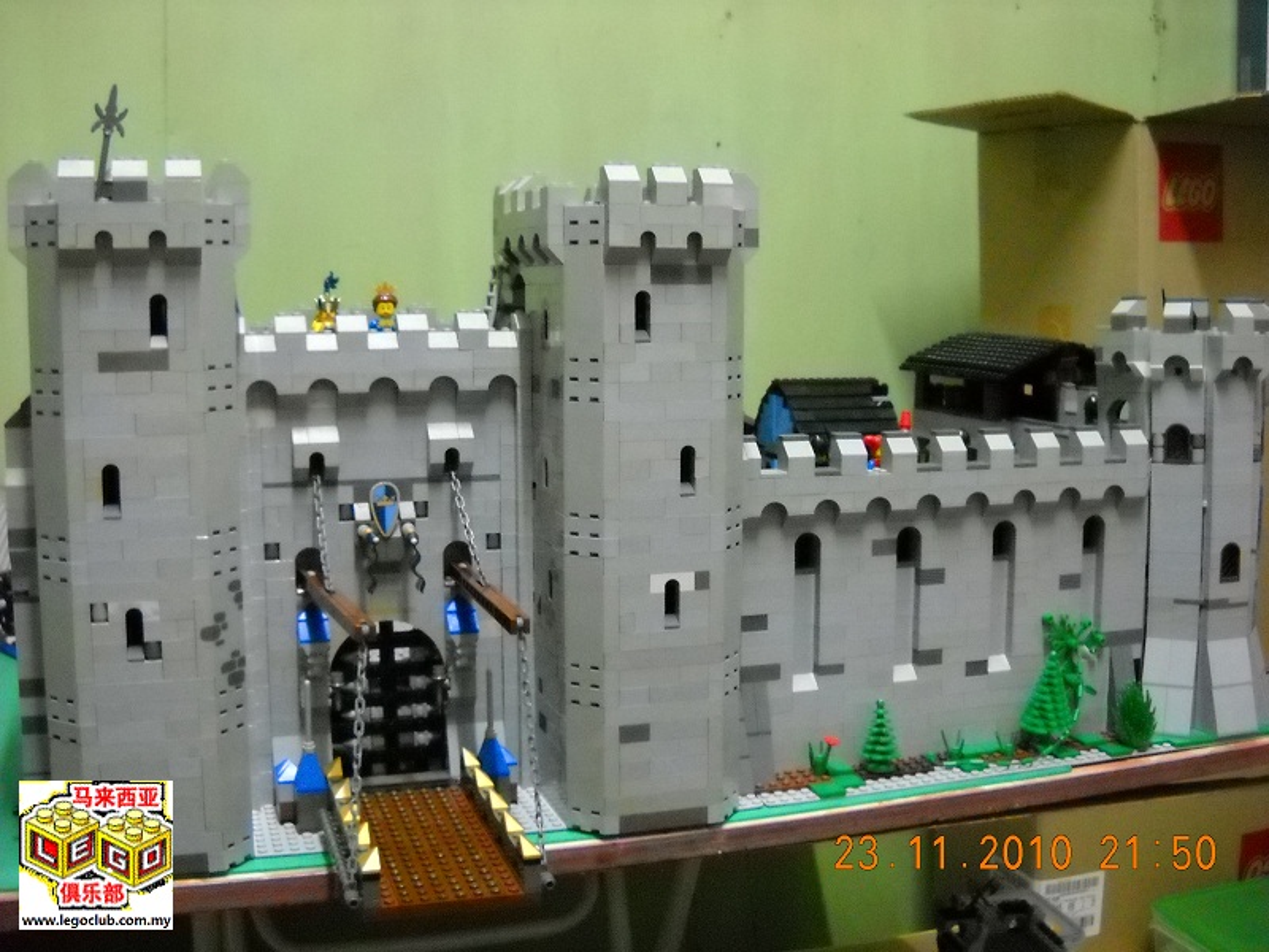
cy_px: 476
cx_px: 634
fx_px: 1503
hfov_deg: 45.8
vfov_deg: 35.1
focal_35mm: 41
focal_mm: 6.72
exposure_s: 1/7
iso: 800
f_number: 3.1
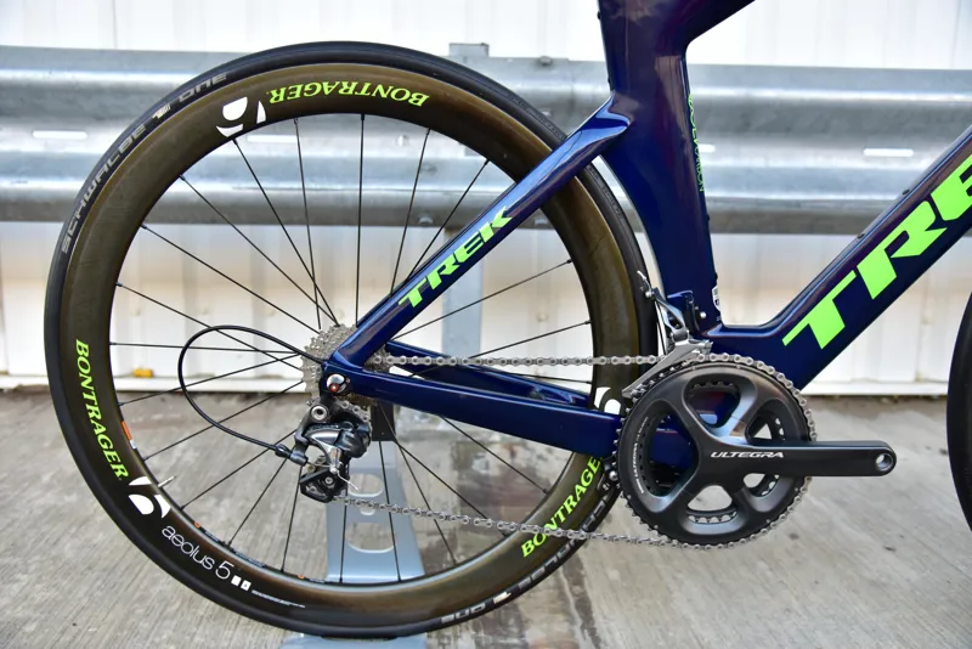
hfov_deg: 61.9
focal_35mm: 30
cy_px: 324
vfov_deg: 43.6
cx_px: 486
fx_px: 810
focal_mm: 30
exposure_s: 1/250
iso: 1100
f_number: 4
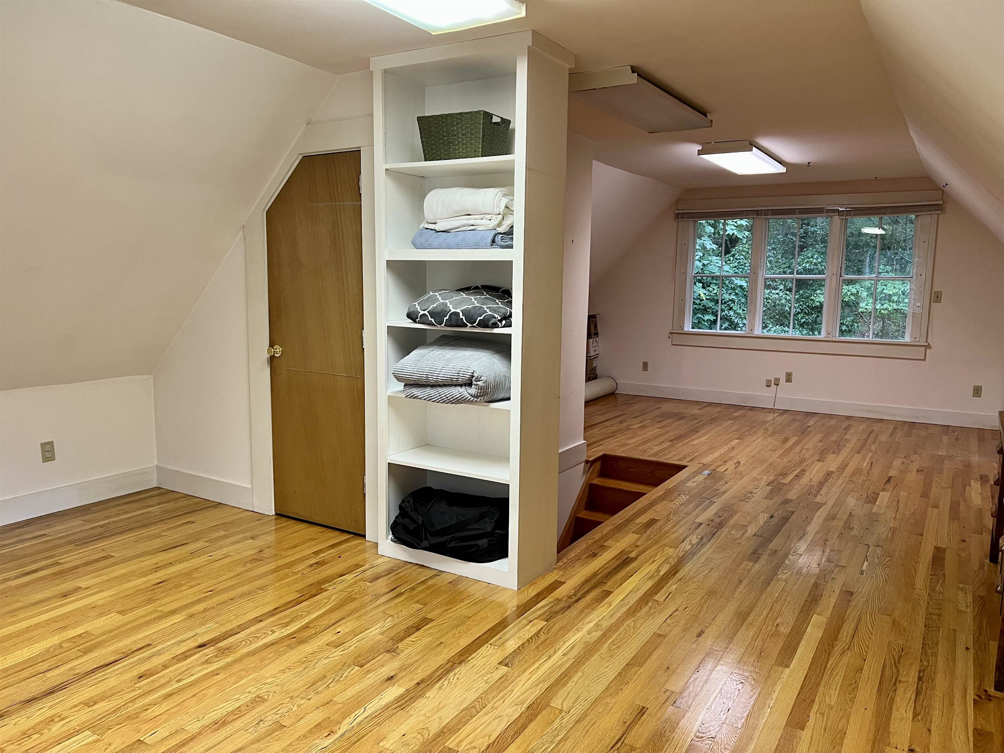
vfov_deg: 53.1
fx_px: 754
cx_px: 502
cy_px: 376
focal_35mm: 26
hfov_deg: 67.3
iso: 100
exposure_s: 1/60
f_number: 1.5
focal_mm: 5.7
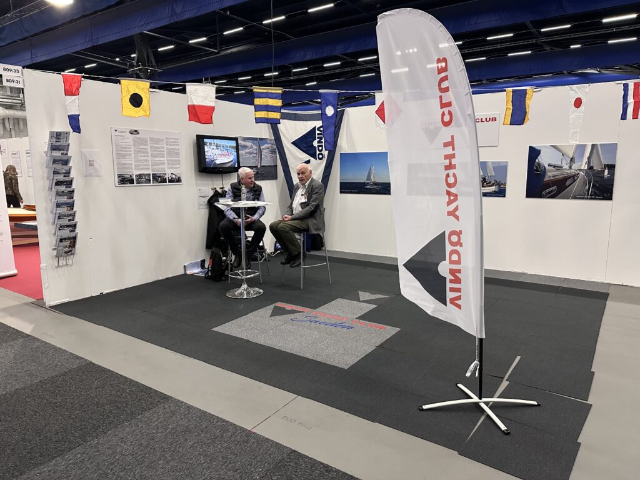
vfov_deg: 56.8
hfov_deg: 71.6
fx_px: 444
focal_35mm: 24
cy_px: 240
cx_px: 320
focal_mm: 6.86
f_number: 1.78
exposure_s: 1/50
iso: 500
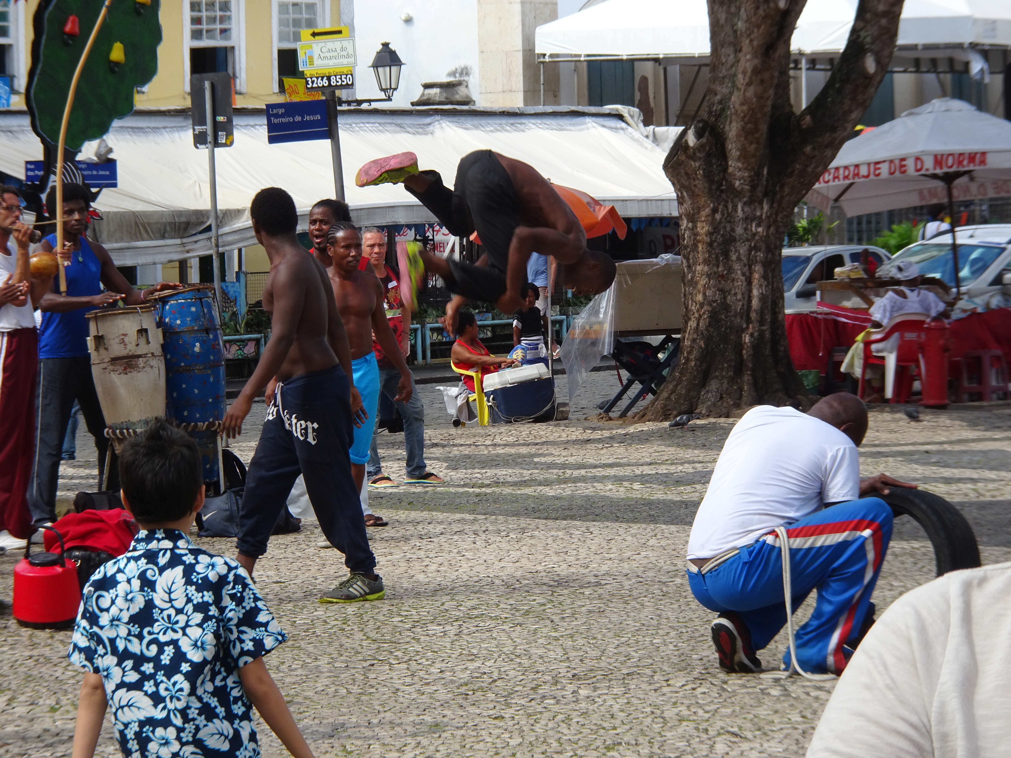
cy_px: 379
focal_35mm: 139
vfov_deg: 10.7
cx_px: 506
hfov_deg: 14.2
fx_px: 4060
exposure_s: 1/200
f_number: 5.6
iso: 80
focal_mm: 23.73
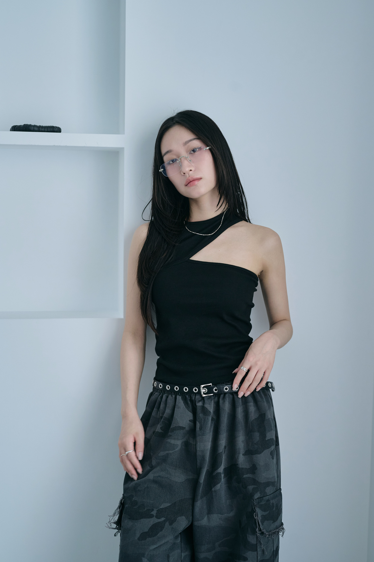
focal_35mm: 50
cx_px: 187
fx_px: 780
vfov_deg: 39.6
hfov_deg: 27.0
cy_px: 281
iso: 1250
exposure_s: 1/125
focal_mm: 50
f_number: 4
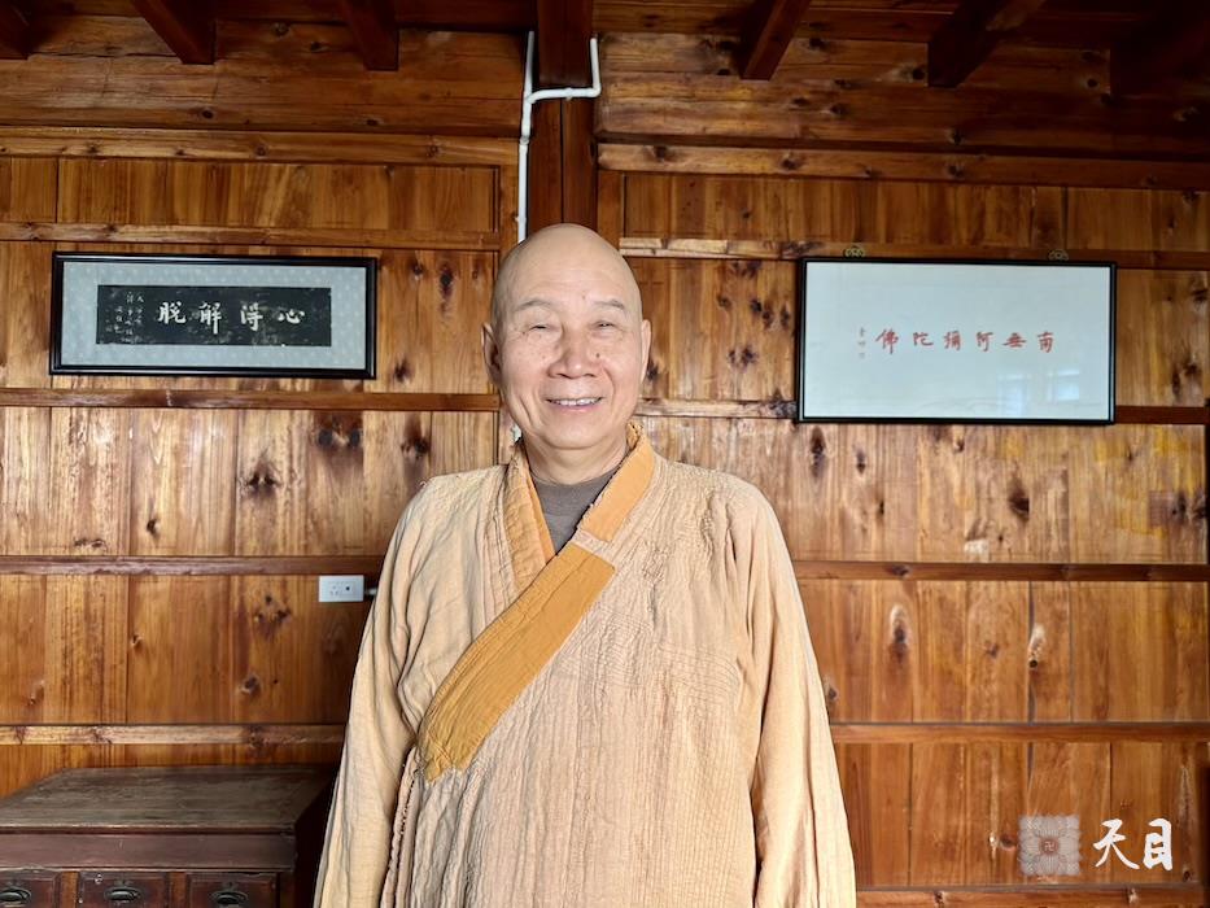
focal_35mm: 24
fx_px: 839
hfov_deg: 71.6
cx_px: 605
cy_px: 454
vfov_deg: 56.8
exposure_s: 1/121
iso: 100
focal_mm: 6.86
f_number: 1.78
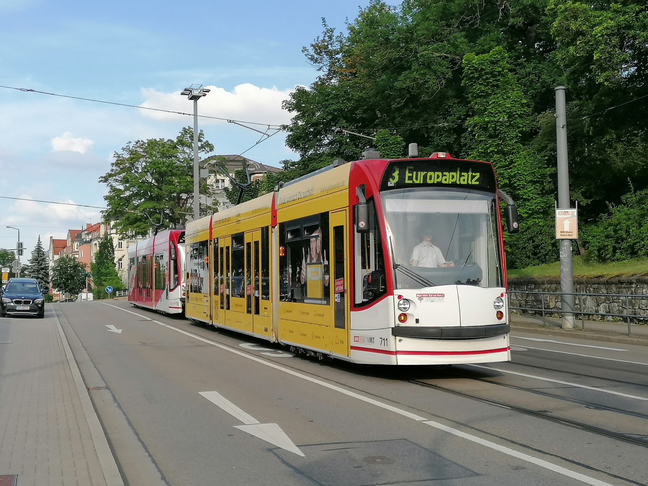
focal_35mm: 44
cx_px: 324
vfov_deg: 32.9
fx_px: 824
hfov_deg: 42.9
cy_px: 243
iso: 50
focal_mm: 4.75
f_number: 1.8
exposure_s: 1/808
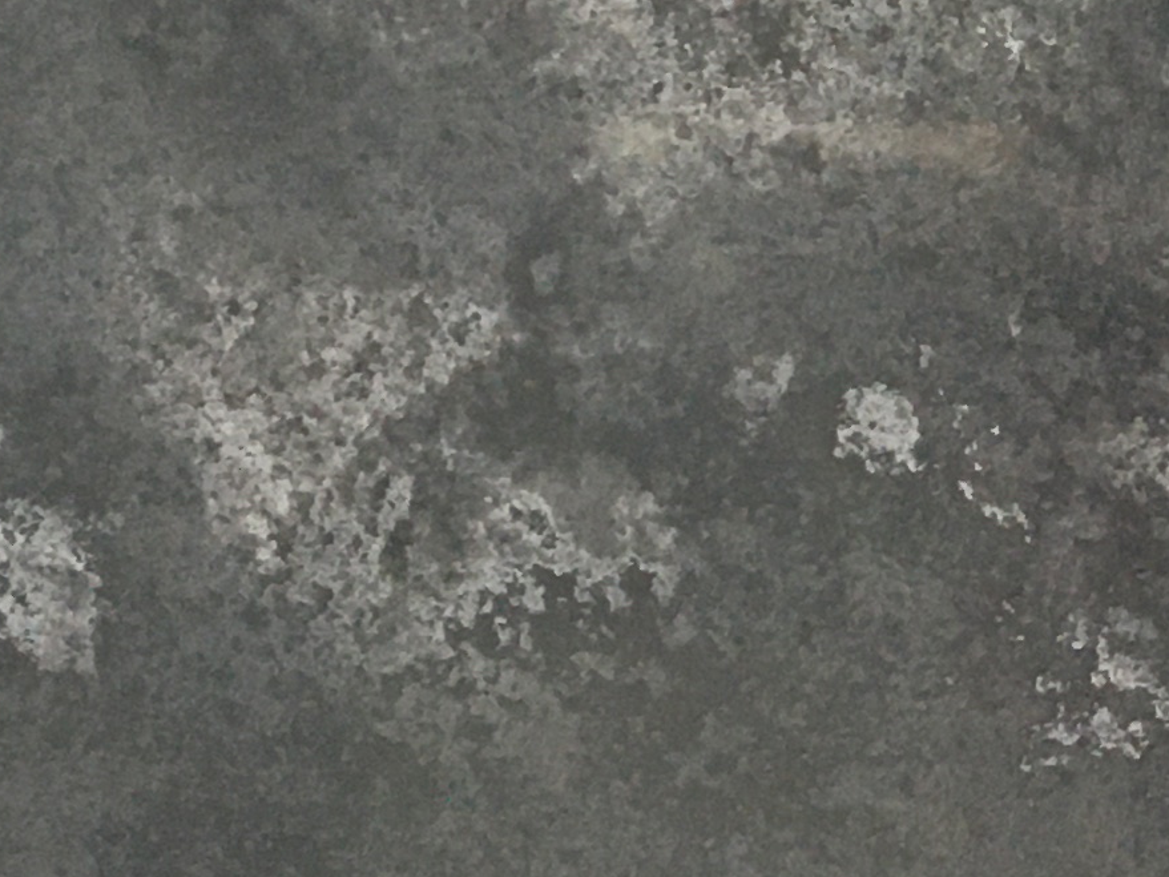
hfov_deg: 13.8
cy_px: 285
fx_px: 4491
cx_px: 1834
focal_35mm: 133
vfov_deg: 11.1
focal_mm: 4.15
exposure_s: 1/33
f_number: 2.2
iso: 160
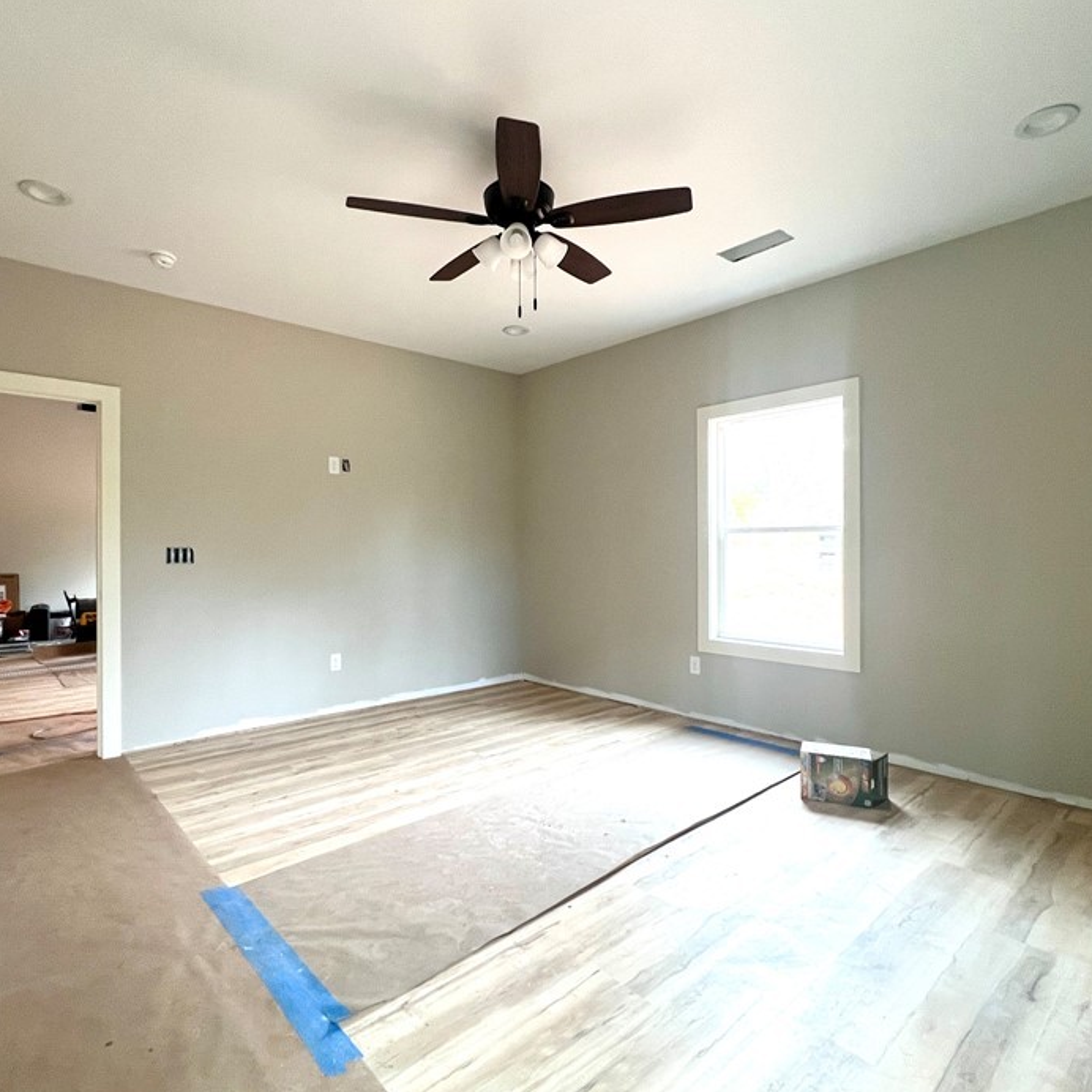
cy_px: 549
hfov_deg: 83.9
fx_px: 607
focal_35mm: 17
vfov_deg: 84.0
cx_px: 525
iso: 250
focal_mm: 1.57
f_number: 1.8
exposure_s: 1/99
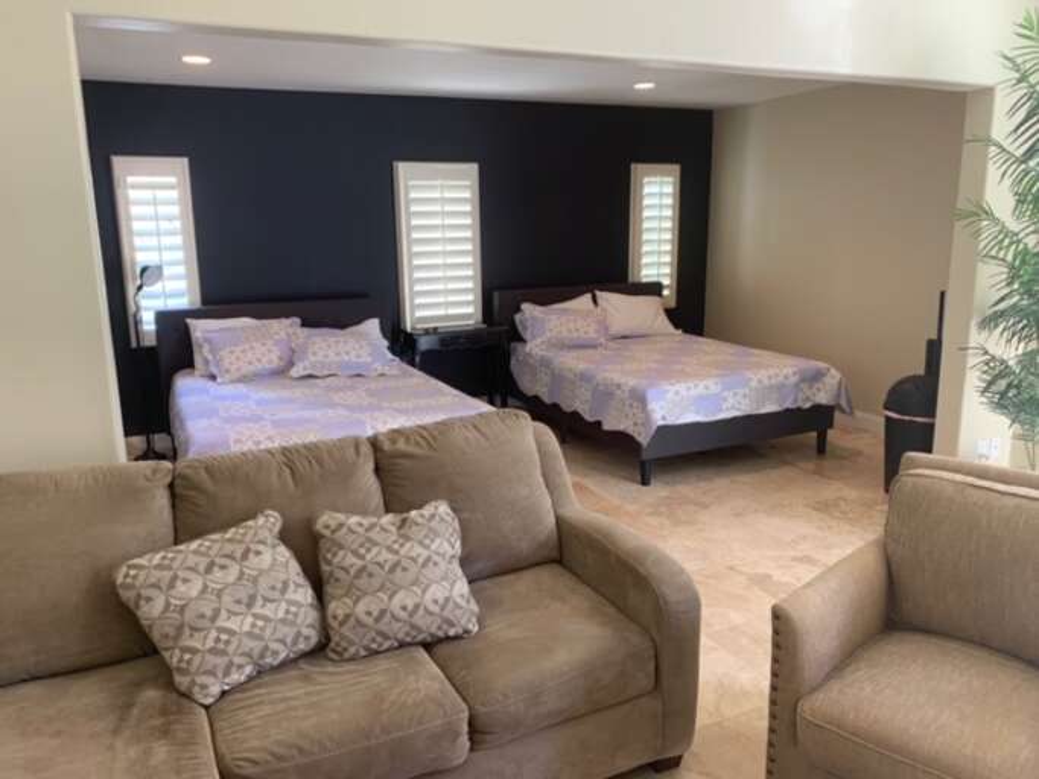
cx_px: 520
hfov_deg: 67.3
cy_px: 390
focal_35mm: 26
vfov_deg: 53.0
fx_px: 780
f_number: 1.8
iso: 80
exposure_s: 1/60
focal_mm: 4.25
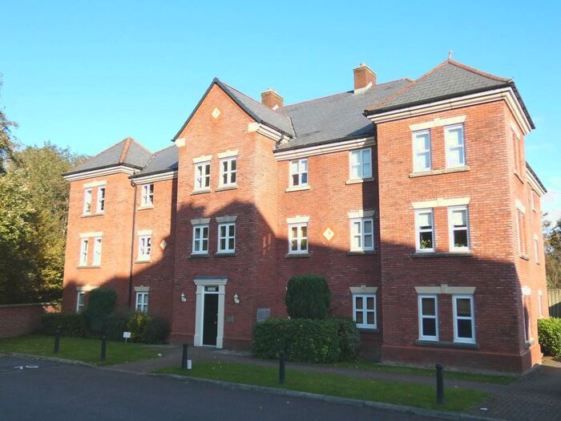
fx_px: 502
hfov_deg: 58.4
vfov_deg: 45.4
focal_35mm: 31
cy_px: 210
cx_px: 280
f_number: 3.3
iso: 80
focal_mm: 5.5
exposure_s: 1/500
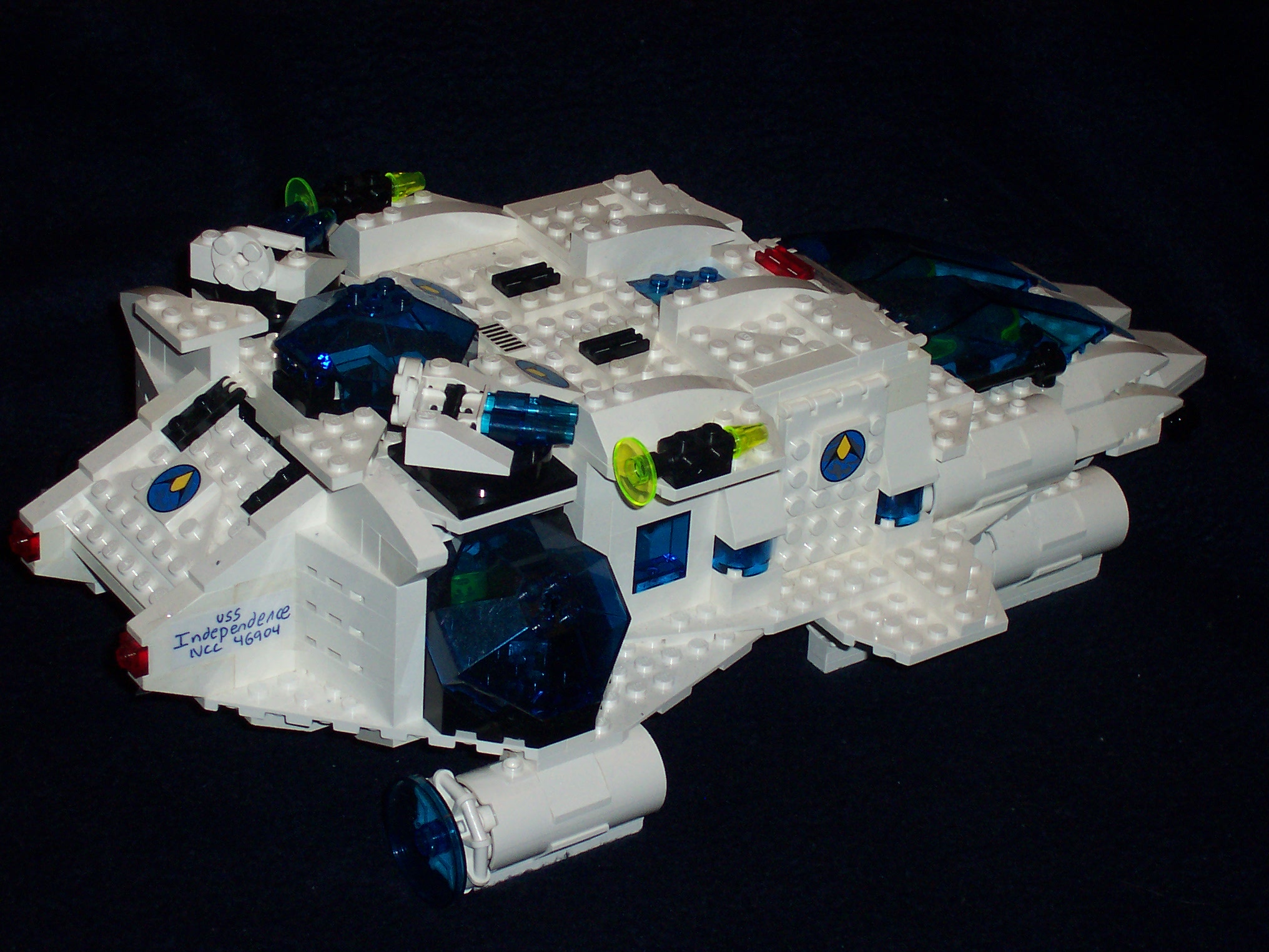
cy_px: 476
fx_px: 3263
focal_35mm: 89
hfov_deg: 22.0
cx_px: 634
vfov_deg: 16.6
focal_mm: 13.5
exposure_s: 1/90
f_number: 4.1
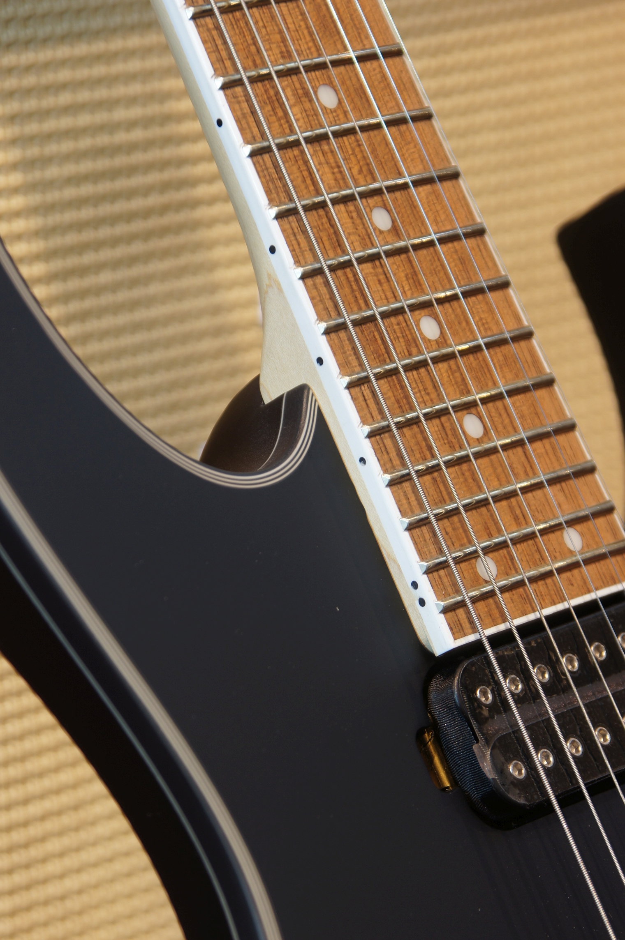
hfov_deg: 8.3
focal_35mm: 165
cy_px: 470
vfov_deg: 12.5
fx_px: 4307
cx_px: 312
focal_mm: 110
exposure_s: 1/4
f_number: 6.3
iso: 100
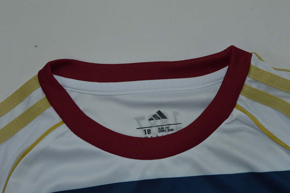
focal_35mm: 112
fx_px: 905
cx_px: 145
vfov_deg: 12.2
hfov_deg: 18.2
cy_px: 96
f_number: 16
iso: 400
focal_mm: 75
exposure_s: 1/200
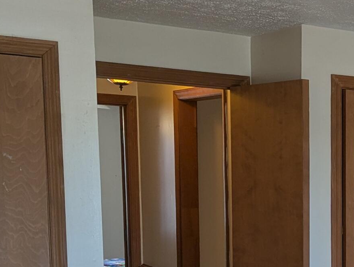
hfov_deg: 21.2
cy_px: 285
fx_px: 840
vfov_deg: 17.5
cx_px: 479
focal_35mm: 82
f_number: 1.85
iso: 104
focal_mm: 6.81
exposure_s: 1/67.5
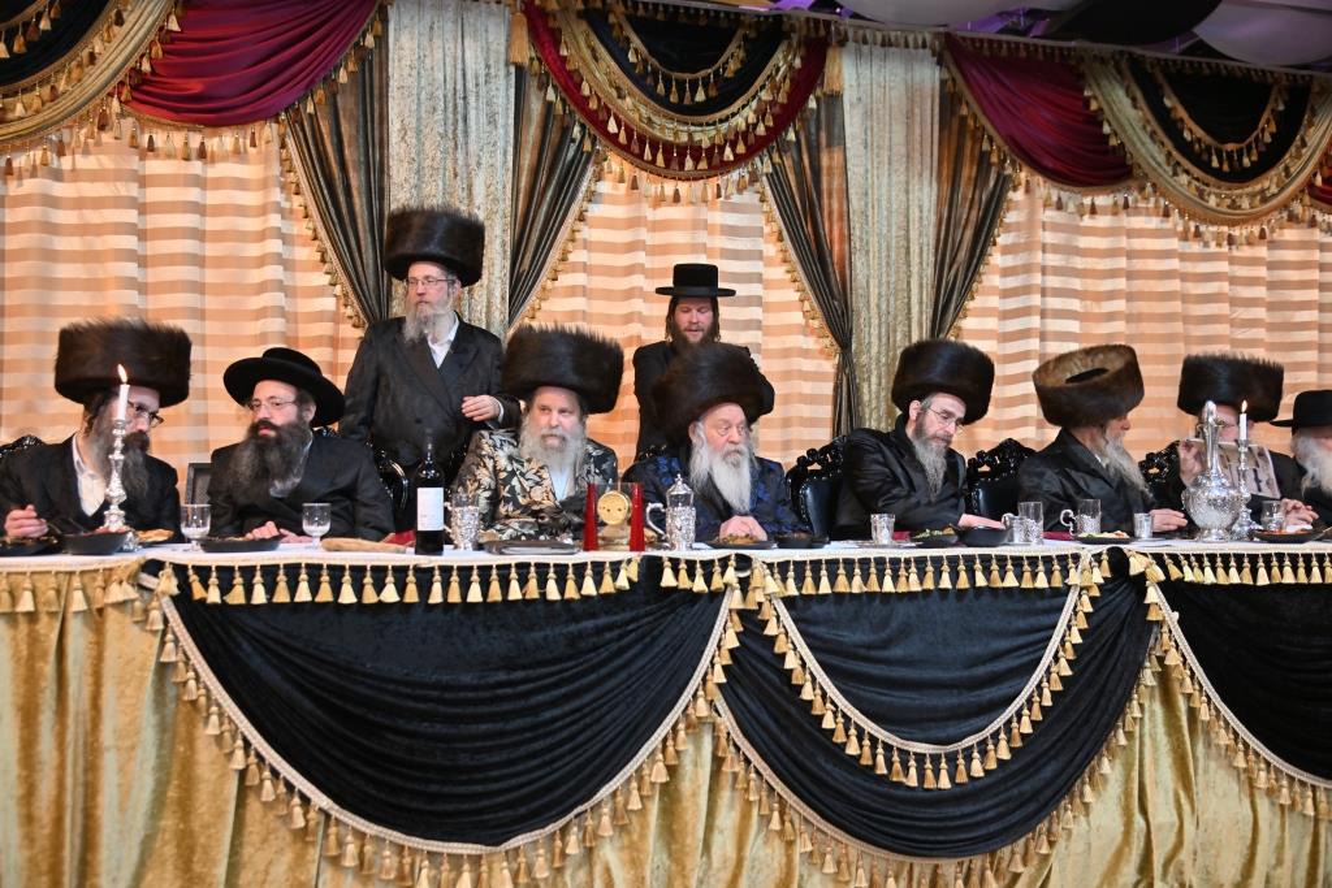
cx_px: 666
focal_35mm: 34
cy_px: 444
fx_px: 1258
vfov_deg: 38.9
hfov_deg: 55.8
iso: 500
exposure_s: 1/200
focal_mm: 34
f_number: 4
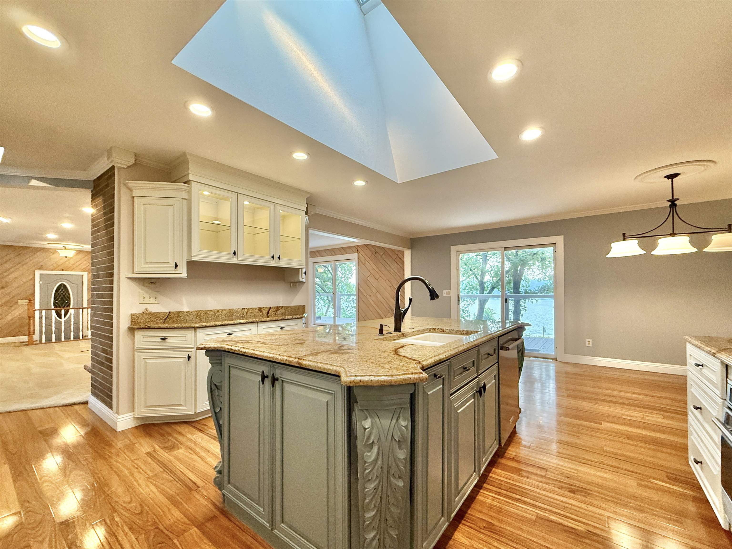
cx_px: 366
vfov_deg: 85.7
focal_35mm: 14
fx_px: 296
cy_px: 274
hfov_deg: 102.1
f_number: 2.2
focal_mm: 2.22
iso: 250
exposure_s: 1/120
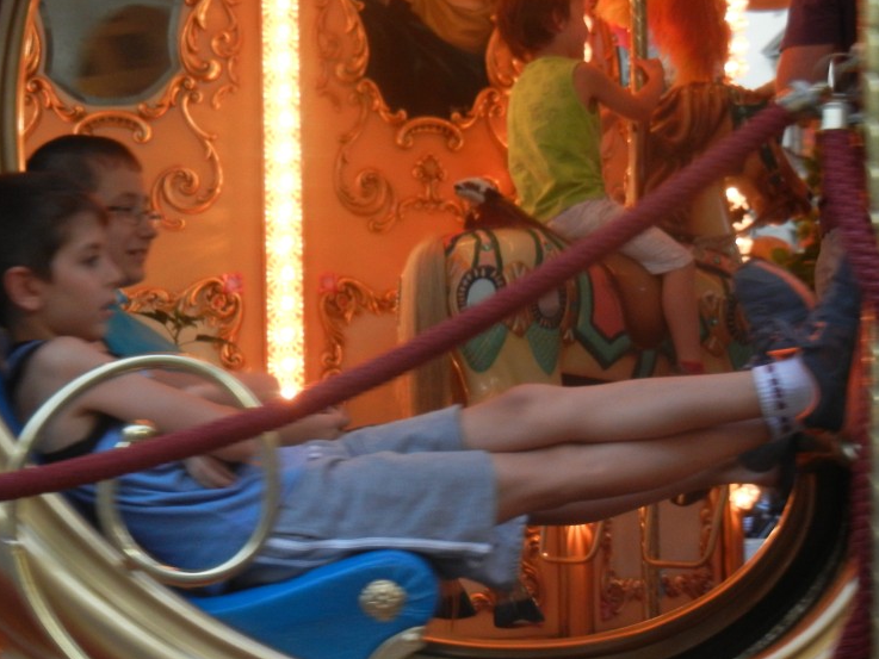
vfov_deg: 18.0
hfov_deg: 23.7
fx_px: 2083
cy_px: 378
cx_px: 299
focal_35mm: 82
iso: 400
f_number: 4
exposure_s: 1/45.6
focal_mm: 10.6
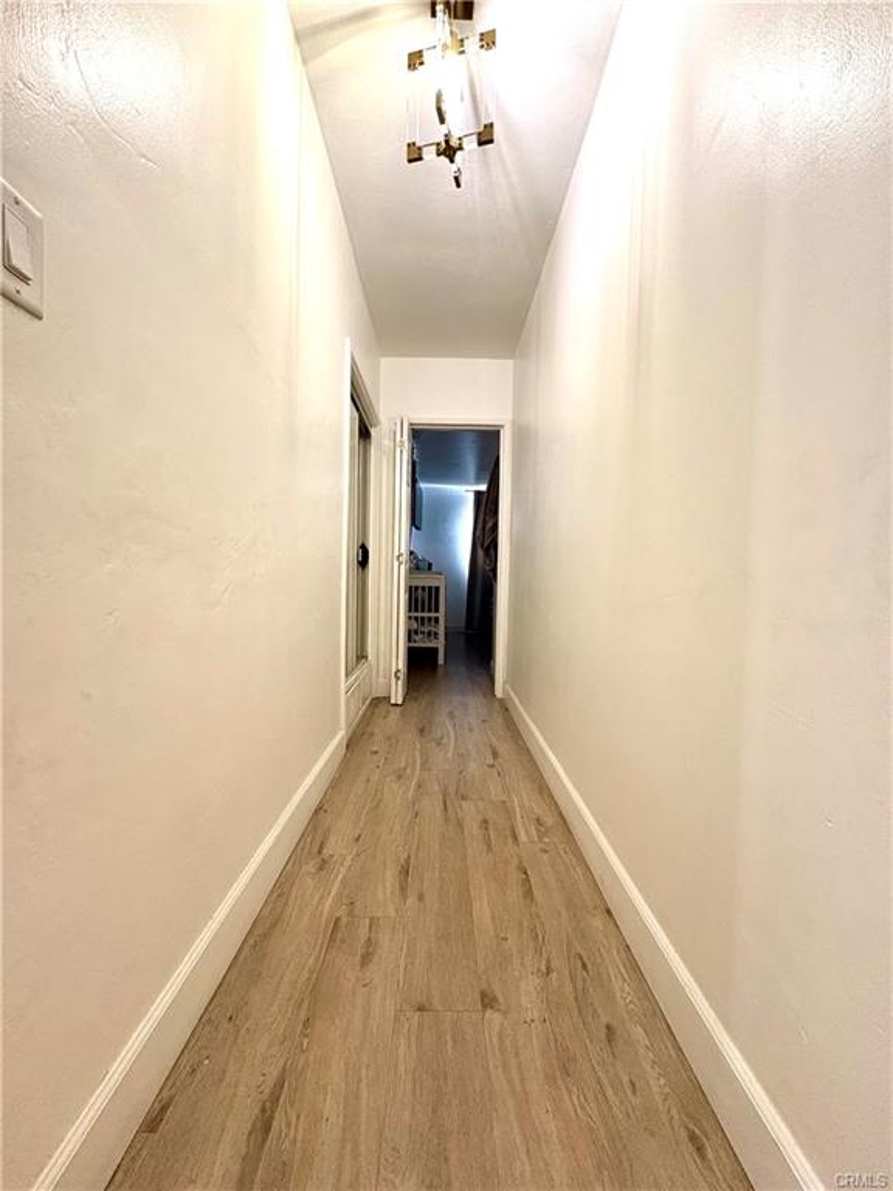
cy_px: 596
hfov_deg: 85.7
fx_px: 482
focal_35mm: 14
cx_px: 446
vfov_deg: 102.1
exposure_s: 1/60
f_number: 2.2
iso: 320
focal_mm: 2.22
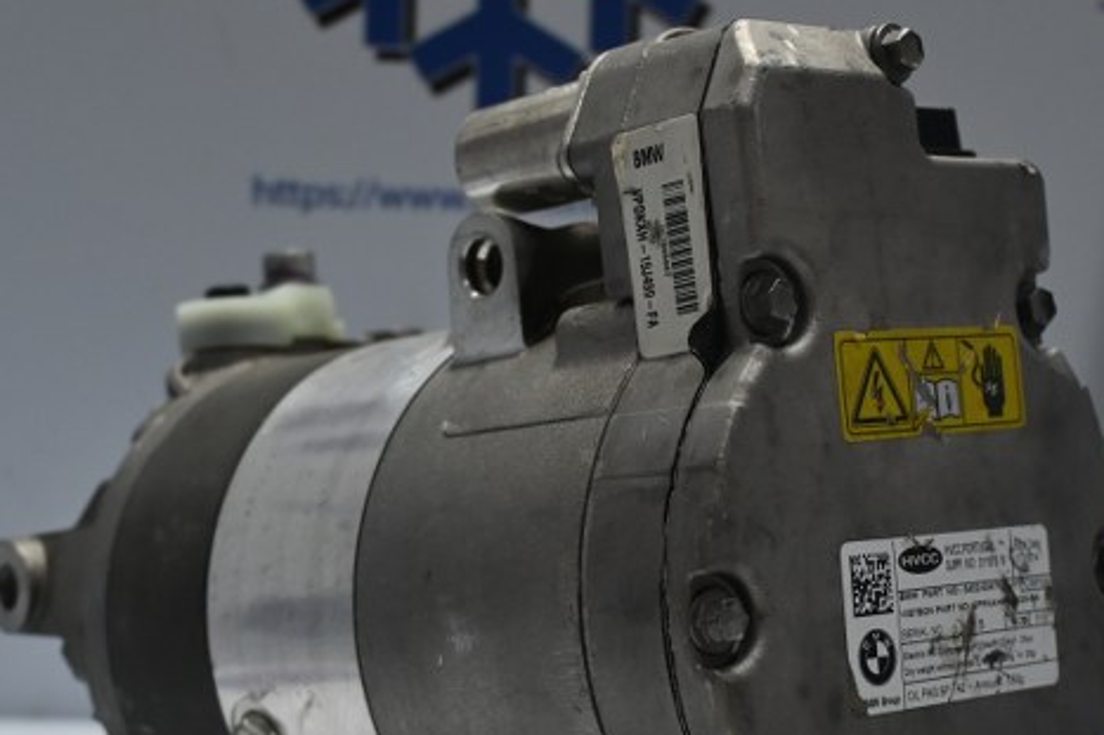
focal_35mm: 72
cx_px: 522
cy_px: 490
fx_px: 2207
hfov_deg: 28.1
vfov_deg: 18.9
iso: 800
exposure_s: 1/125
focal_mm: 28
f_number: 4.5
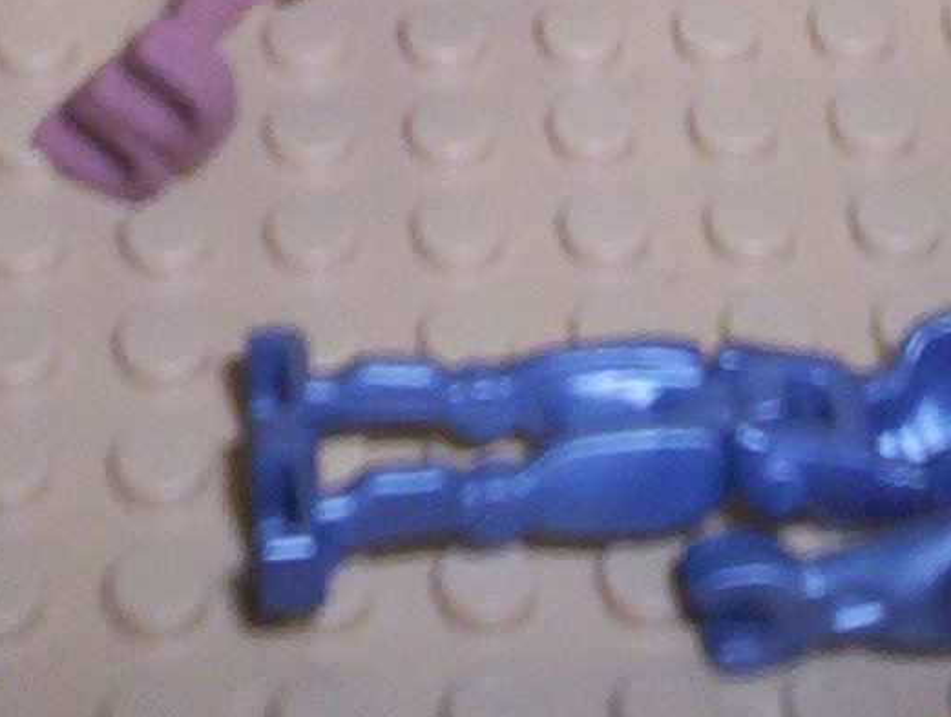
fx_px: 3276
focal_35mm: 119
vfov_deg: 11.9
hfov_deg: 16.5
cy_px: -374
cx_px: 398
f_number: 4.5
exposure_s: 1/60
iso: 140
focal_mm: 4.99
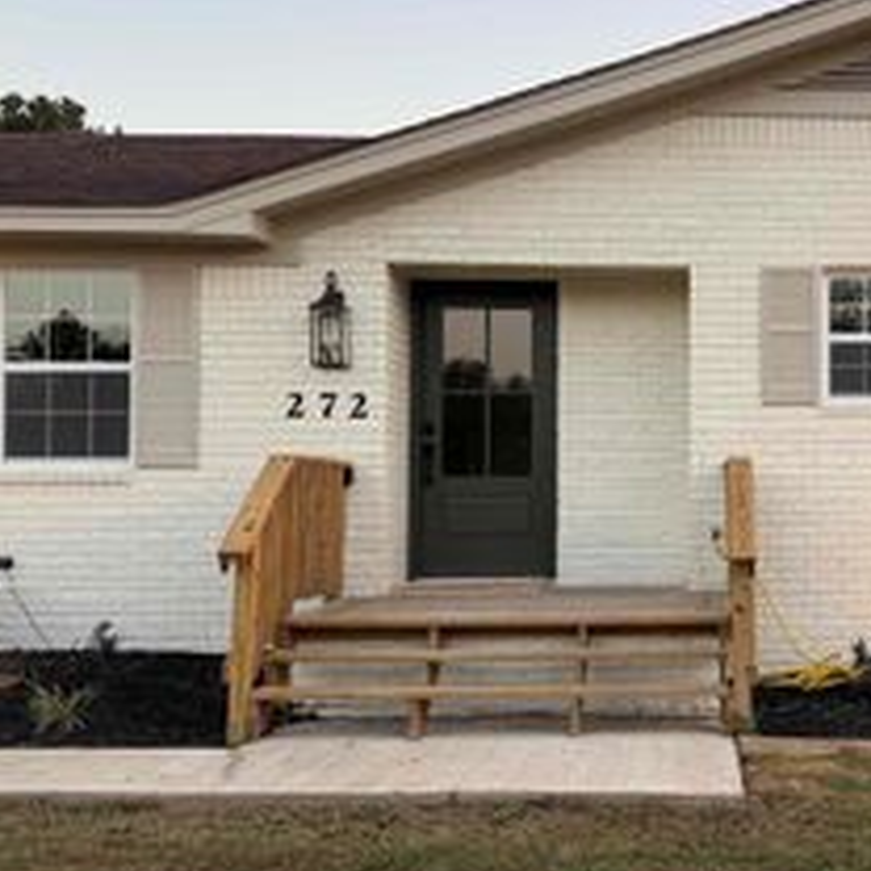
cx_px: 804
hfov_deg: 31.6
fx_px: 1452
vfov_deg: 33.4
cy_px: 446
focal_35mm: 51
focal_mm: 6.76
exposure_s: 1/153
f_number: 1.78
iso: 64
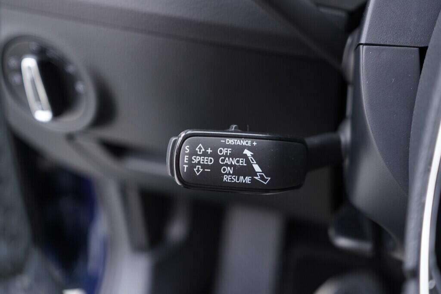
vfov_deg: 36.9
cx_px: 220
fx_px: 441
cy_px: 147
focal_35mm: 36
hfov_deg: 53.1
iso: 400
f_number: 2.8
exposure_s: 1/40
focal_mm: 24
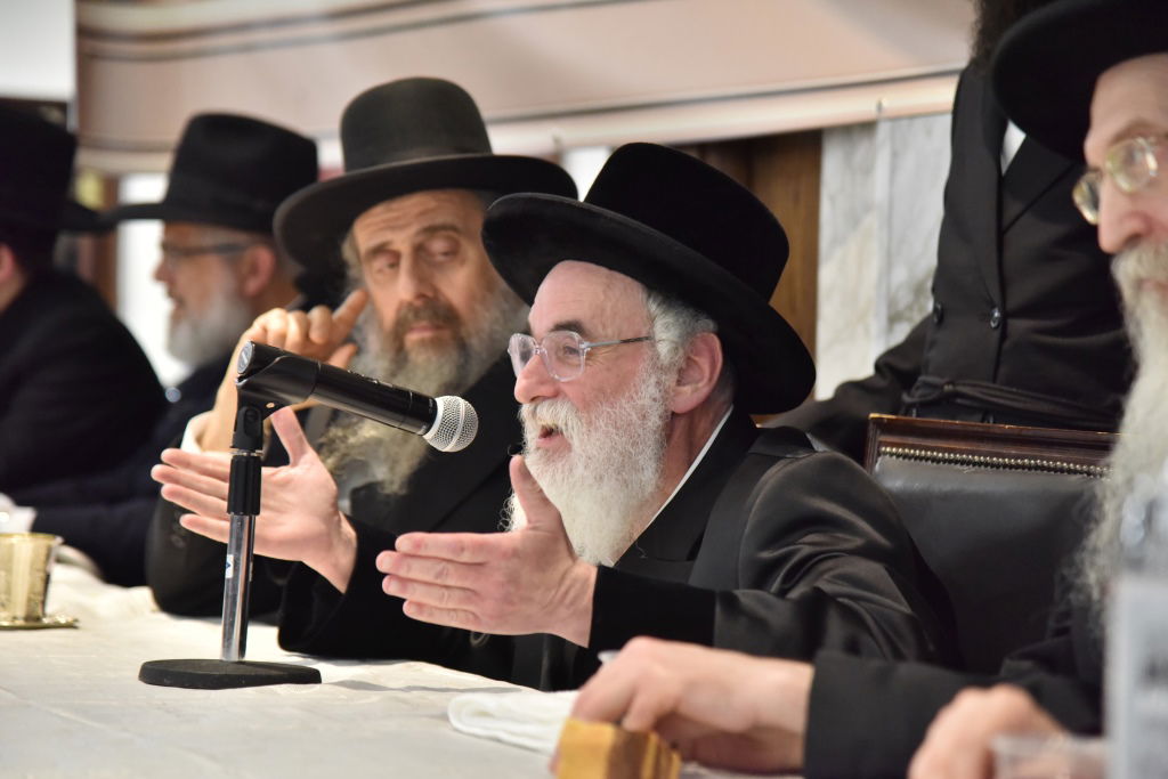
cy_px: 390
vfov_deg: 11.4
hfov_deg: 17.1
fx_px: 3894
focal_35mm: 120
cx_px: 584
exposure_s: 1/160
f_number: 4
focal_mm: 120
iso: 3200
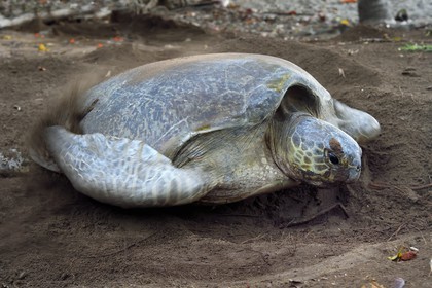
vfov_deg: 26.0
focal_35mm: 52
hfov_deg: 38.2
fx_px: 624
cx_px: 216
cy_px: 144
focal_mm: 52
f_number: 6.3
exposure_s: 1/50
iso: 1600
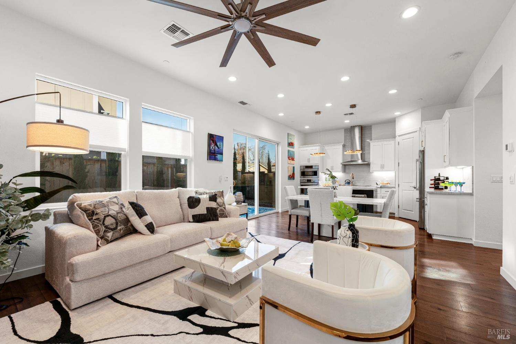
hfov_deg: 104.3
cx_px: 258
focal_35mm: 14
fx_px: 201
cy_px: 172
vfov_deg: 81.2
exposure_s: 1/4
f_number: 10
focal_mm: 14
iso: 100
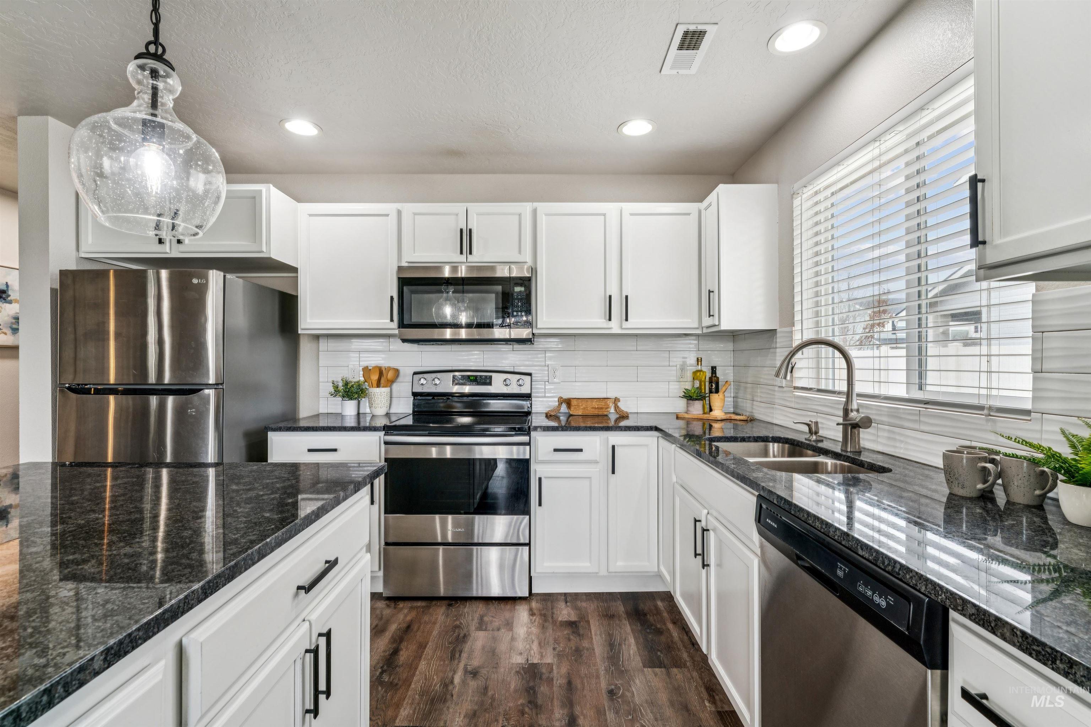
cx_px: 546
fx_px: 494
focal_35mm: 16
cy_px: 364
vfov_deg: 72.7
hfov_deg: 95.7
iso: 400
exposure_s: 1/10
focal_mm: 16.3
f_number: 13
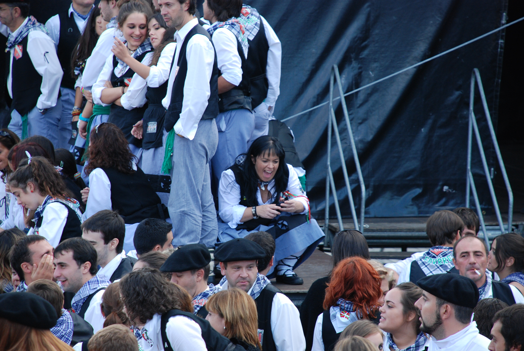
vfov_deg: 6.8
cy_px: 176
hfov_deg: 10.1
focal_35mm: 202
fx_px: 2954
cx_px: 262
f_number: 5.6
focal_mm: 135
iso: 400
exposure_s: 1/80
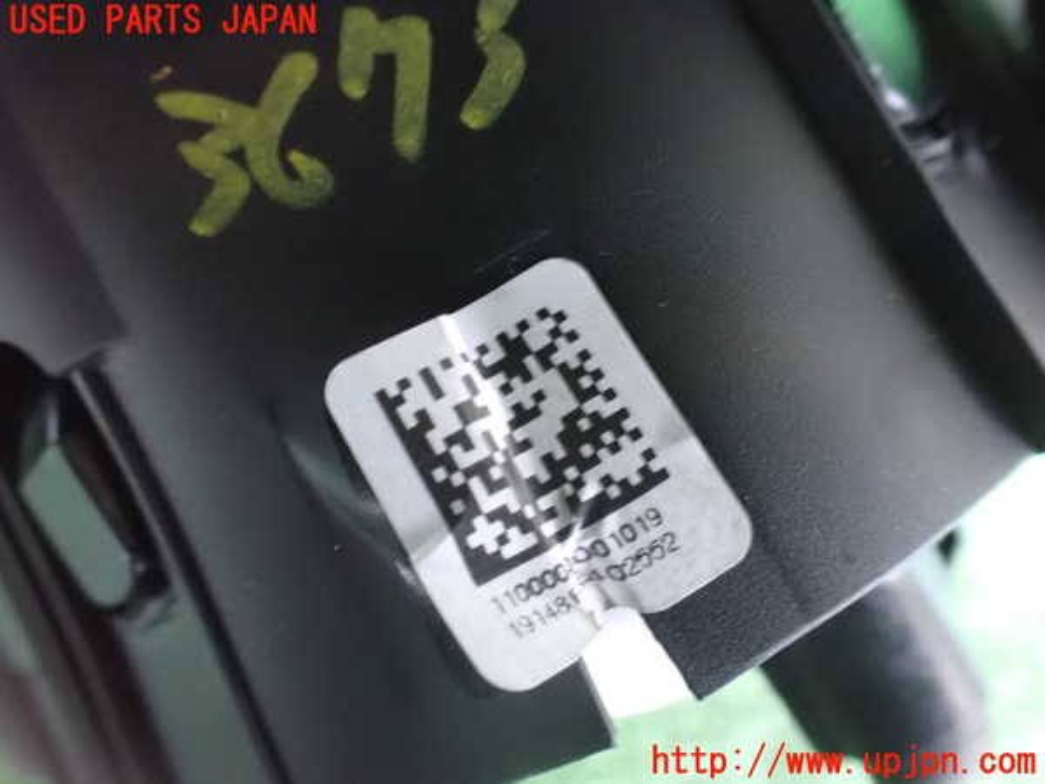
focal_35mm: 30
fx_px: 906
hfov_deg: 60.0
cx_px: 522
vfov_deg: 46.8
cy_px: 392
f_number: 2.3
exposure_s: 1/15
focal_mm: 5.4
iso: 1600
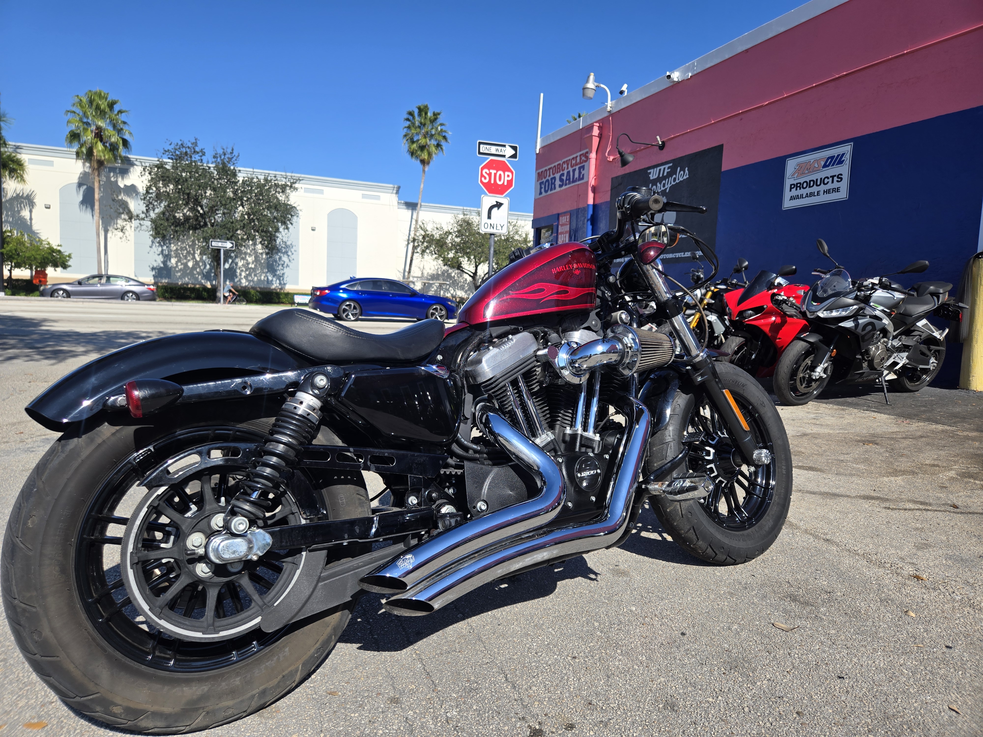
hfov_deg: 73.9
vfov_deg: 58.9
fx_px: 653
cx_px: 492
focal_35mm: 23
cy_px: 368
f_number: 1.8
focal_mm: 5.4
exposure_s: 1/1614
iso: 25
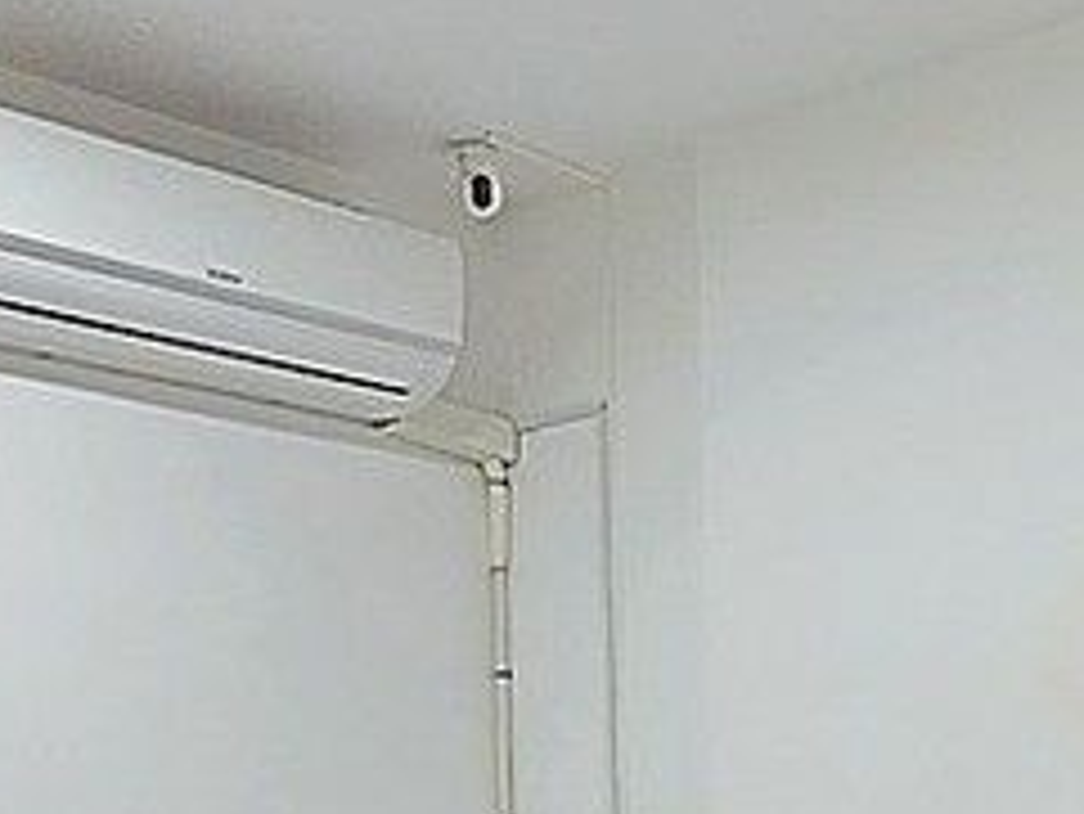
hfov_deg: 27.6
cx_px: 877
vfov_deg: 19.6
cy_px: 1057
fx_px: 2162
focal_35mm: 69
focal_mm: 2.2
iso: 320
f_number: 2.2
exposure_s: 1/50
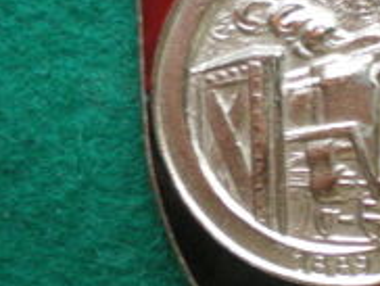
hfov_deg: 19.4
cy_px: 148
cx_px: 299
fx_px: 1099
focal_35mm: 100
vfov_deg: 14.8
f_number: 3.1
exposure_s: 1/8
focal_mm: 6.3
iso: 400
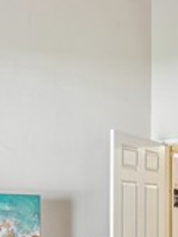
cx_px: 262
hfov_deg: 20.7
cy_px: 208
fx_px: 418
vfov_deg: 30.4
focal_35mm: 61
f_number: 8
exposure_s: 1/2
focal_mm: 16
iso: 400
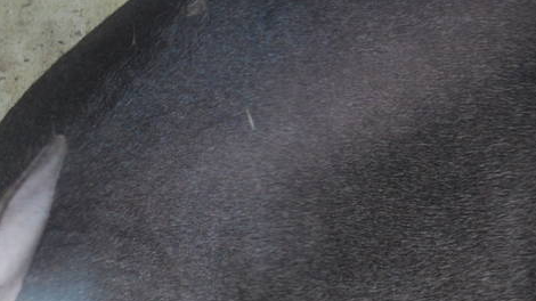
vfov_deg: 2.6
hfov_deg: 4.7
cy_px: 444
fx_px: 6550
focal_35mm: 461
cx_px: -131
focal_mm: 86
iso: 360
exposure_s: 1/60
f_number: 4
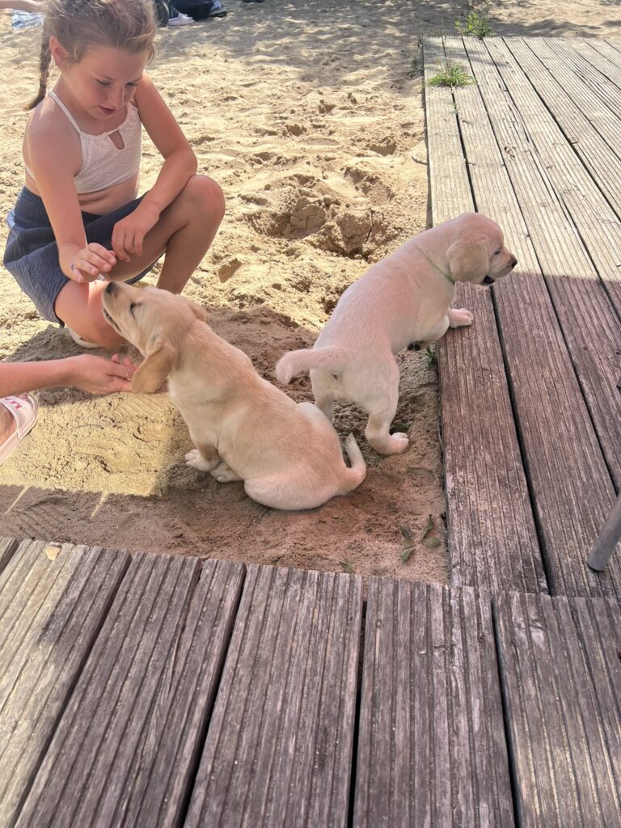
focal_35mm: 26
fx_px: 622
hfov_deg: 53.1
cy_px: 414
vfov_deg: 67.3
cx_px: 310
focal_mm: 5.7
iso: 50
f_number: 1.5
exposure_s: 1/1972
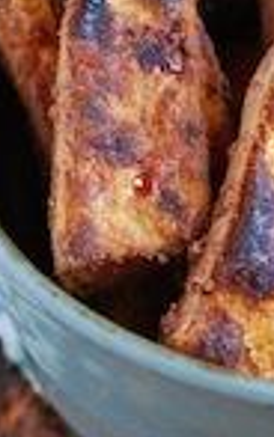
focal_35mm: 200
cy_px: 488
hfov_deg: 6.6
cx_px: 217
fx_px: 2386
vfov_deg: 10.4
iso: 200
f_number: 3.2
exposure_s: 1/100
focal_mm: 35
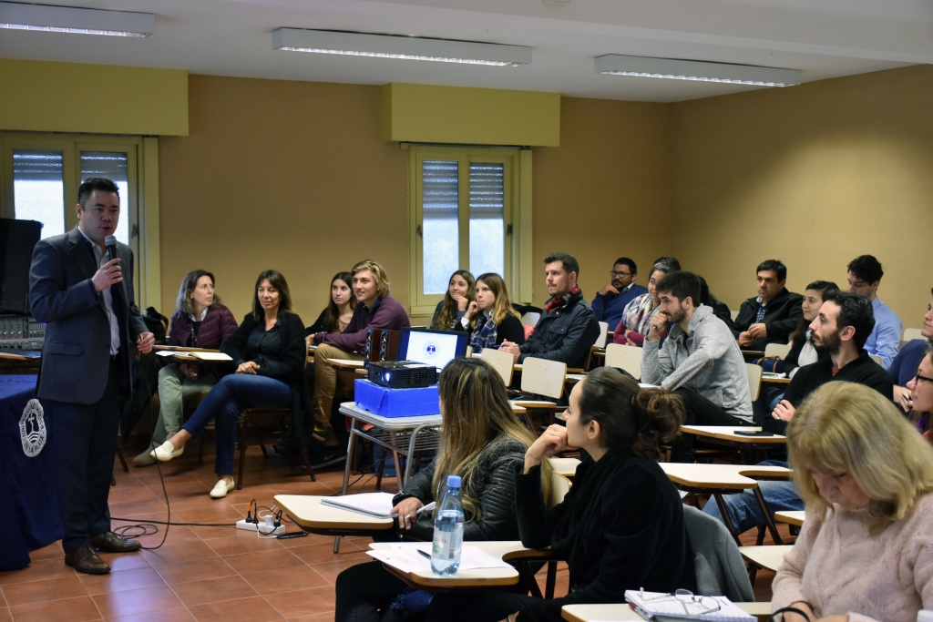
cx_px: 466
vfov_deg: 29.9
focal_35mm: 45
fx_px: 1166
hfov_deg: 43.6
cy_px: 311
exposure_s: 1/60
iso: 1100
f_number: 4
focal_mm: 30
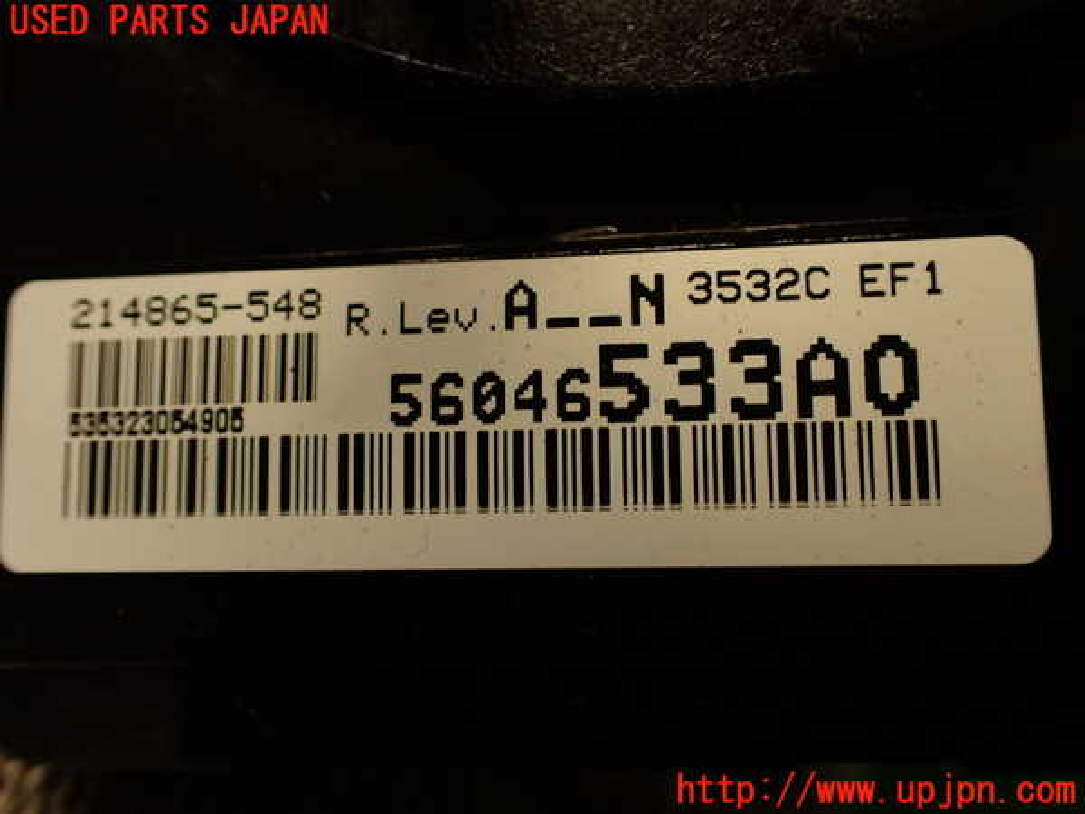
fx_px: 1003
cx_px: 542
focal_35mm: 32
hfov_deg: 56.8
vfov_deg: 44.2
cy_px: 407
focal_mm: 5.79
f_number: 2.4
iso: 200
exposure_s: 1/50
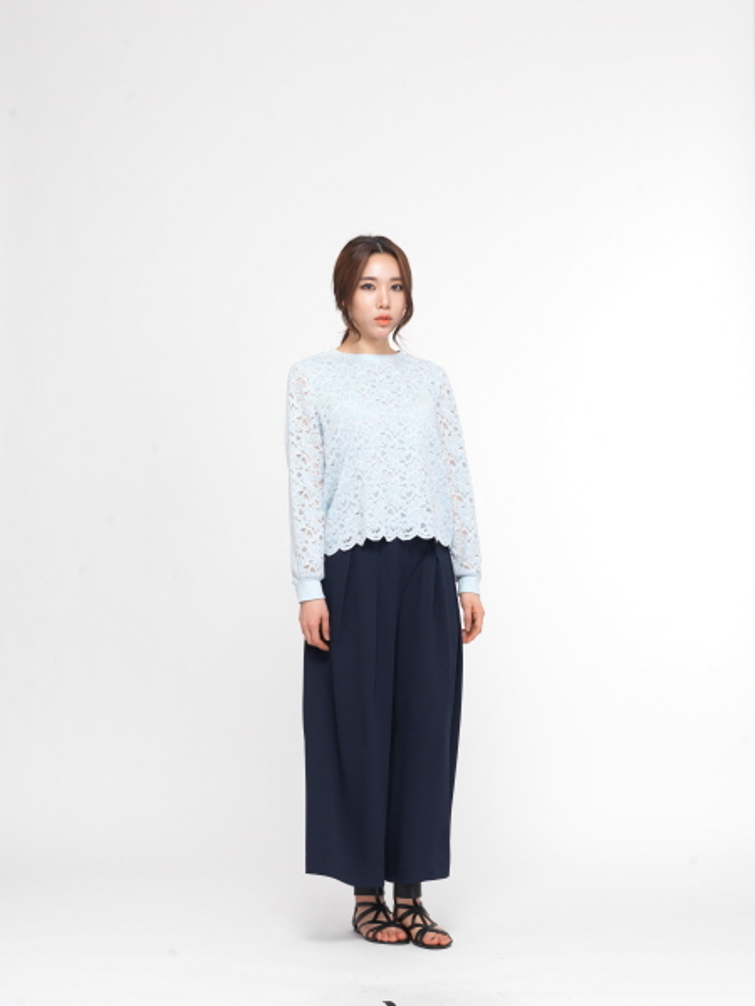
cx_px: 378
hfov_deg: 23.7
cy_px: 503
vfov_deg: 31.2
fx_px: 1803
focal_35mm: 62
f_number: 9
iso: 100
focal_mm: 80
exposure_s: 1/250
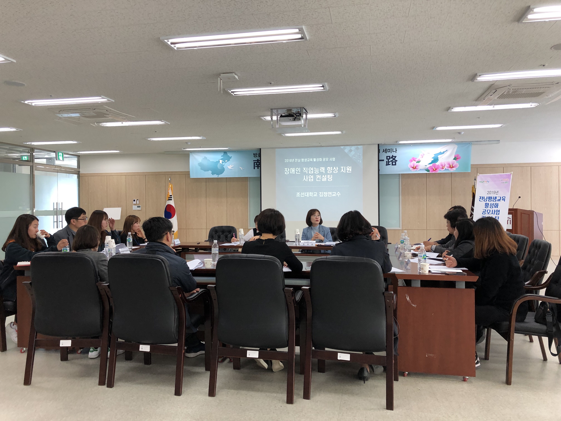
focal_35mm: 28
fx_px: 454
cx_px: 280
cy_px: 210
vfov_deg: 49.7
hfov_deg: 63.4
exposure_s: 1/30
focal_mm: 3.99
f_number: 1.8
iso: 25
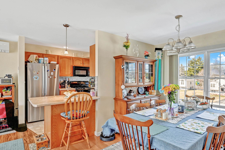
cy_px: 83
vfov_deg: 61.8
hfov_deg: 83.6
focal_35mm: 20
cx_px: 126
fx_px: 125
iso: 2000
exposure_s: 1/10
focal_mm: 14
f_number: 14
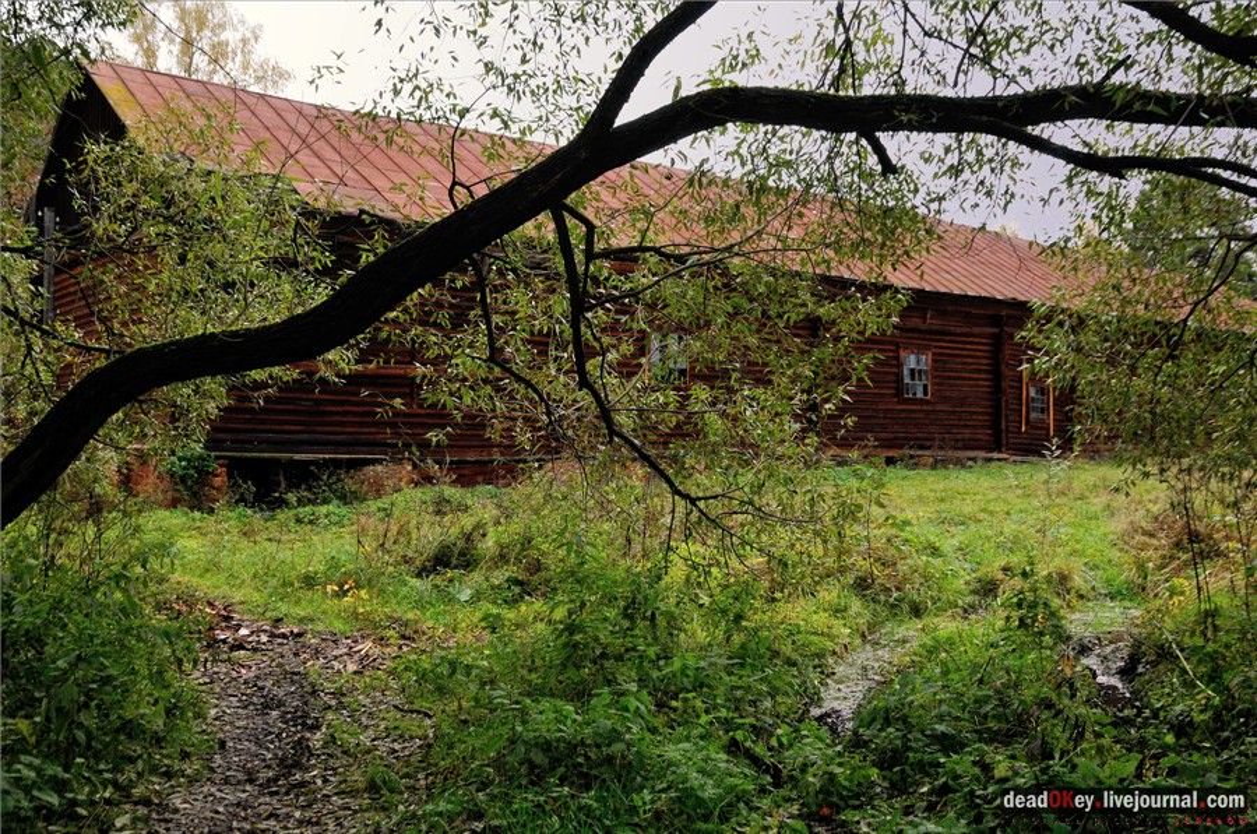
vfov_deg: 36.8
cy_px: 417
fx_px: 1255
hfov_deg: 53.2
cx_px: 628
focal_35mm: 36
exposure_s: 1/125
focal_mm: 24
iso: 320
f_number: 6.3
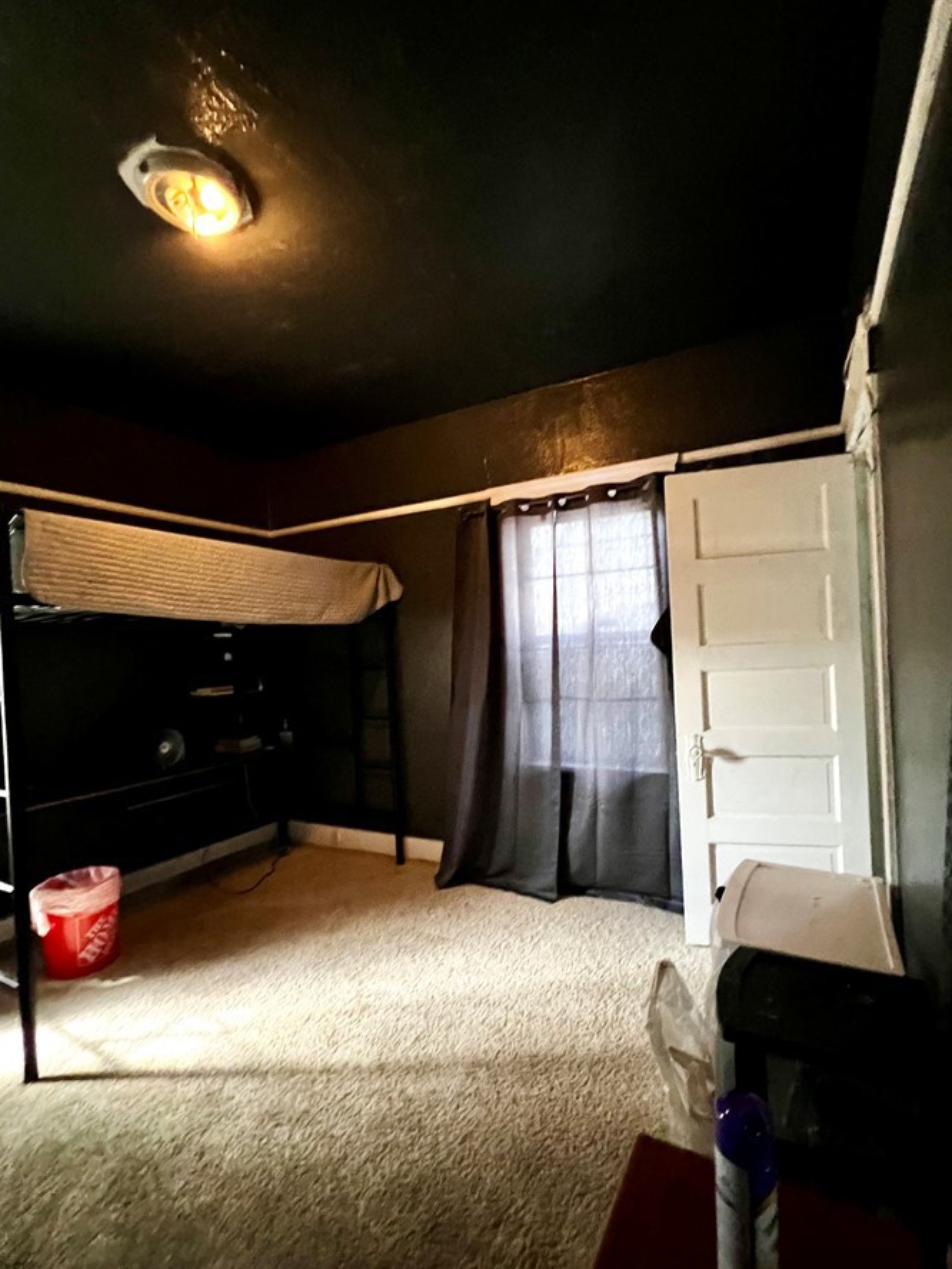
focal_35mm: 15
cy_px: 652
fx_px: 550
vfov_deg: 98.1
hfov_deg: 81.8
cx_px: 485
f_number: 1.8
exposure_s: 1/30
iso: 1000
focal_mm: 1.57
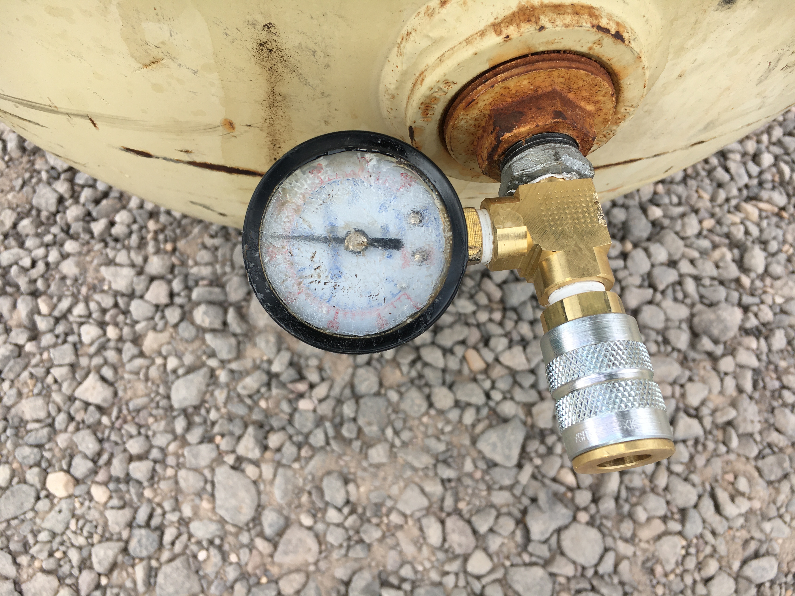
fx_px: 666
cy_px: 298
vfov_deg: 48.2
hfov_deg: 61.7
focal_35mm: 29
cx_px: 398
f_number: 2.2
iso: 25
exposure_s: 1/222
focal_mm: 4.15
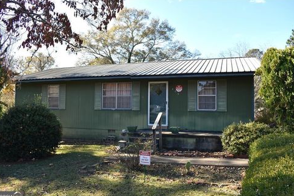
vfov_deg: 46.4
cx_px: 145
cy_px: 100
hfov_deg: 65.5
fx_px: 229
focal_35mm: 28
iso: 100
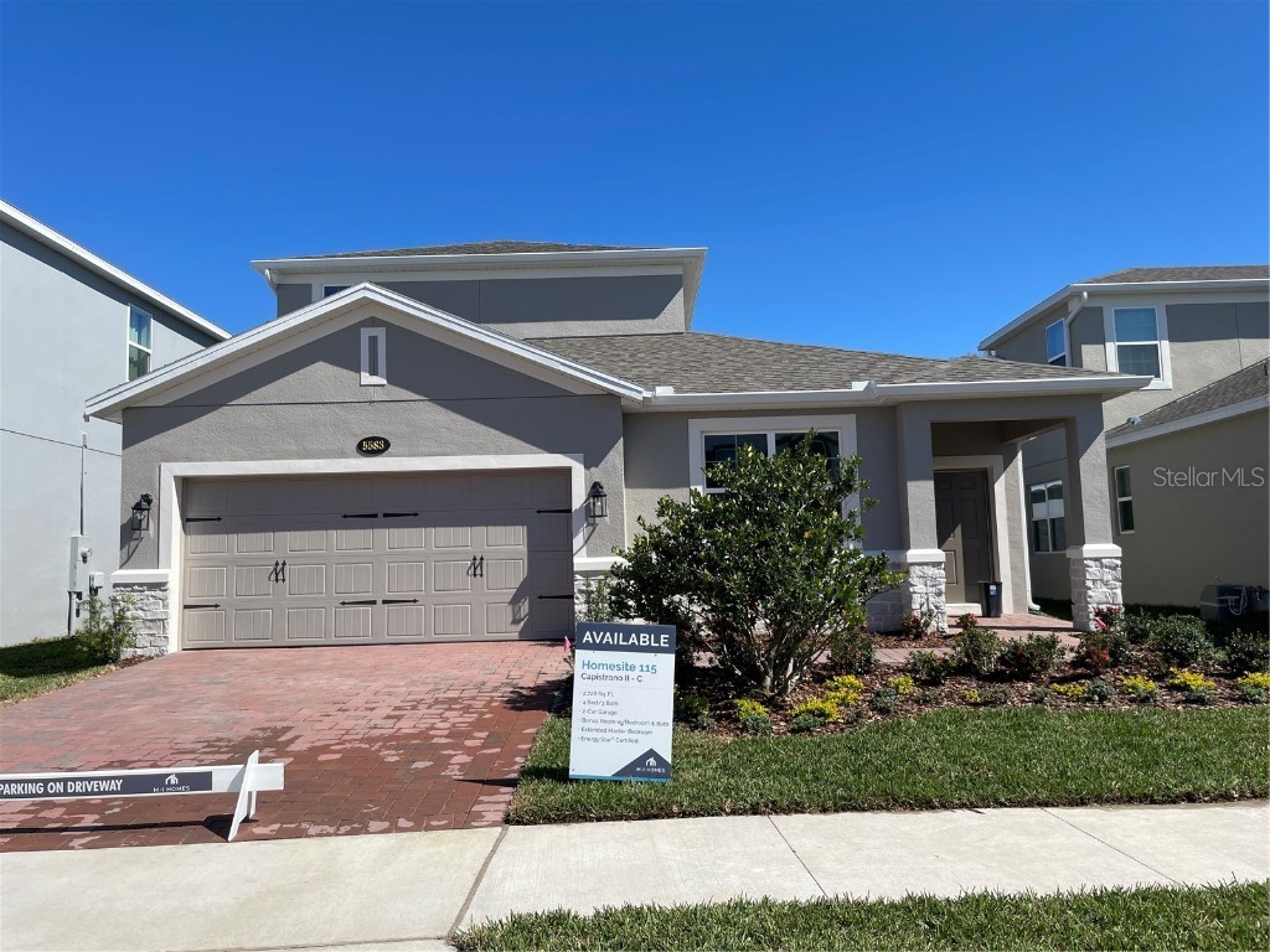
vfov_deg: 53.1
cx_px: 635
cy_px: 476
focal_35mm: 26
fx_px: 954
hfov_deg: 67.3
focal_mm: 4.2
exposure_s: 1/3731
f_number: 1.6
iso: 32
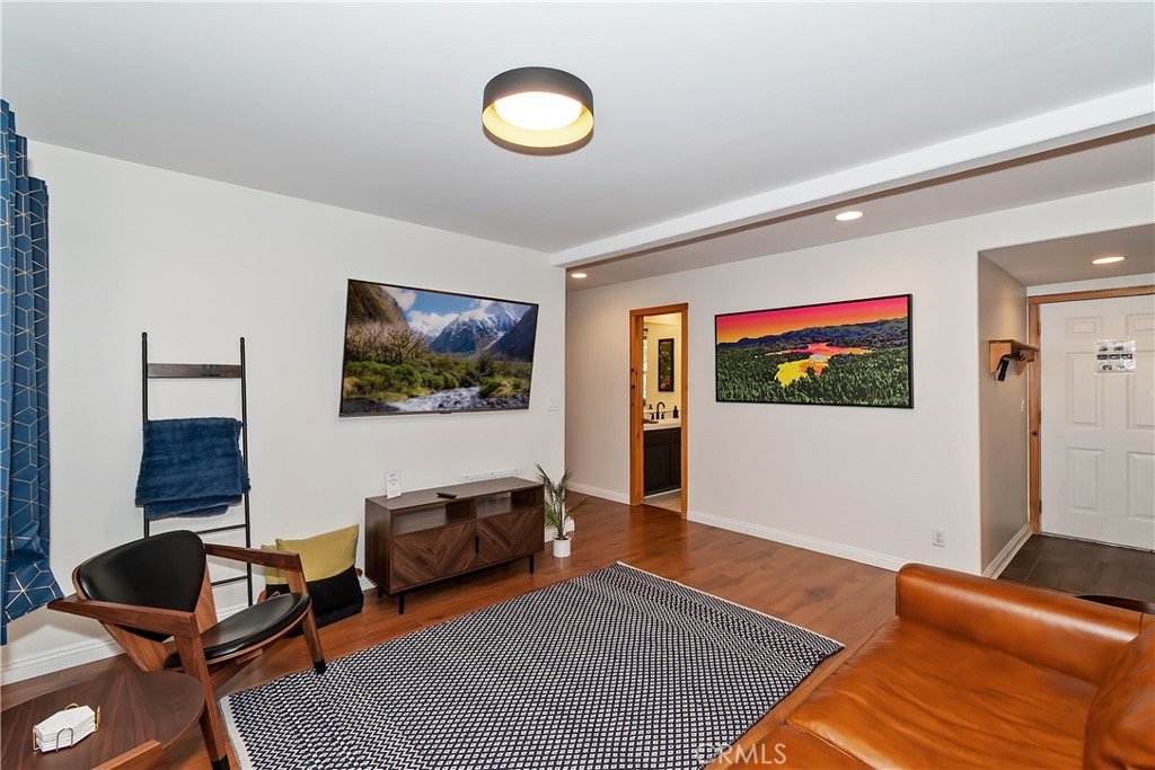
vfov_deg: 77.3
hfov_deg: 100.4
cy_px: 385
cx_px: 578
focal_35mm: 15
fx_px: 481
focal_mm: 10
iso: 400
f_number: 8
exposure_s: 1/30
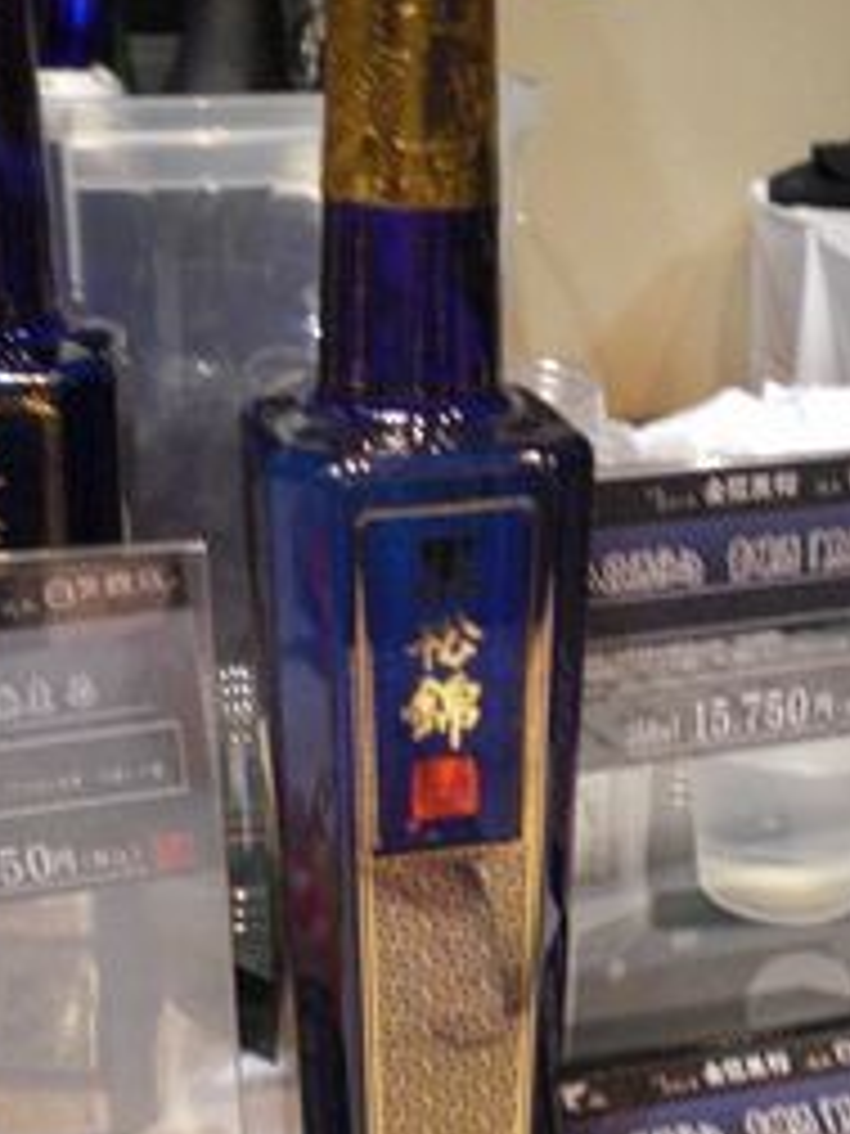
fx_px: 1702
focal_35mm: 52
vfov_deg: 36.8
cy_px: 583
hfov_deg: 27.9
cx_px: 524
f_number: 3.1
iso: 800
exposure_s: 1/50
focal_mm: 6.3
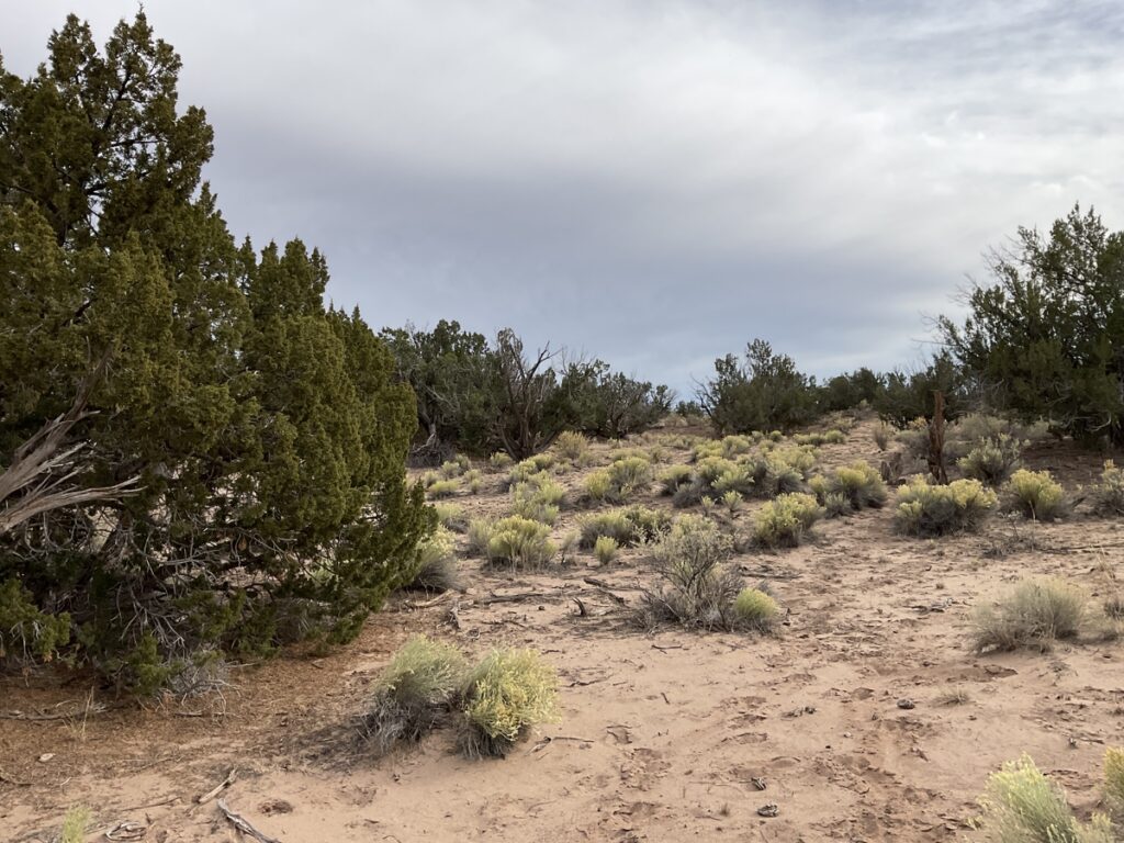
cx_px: 562
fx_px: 942
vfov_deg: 48.2
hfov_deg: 61.7
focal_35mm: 29
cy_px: 422
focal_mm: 3
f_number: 1.8
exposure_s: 1/2227
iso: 16
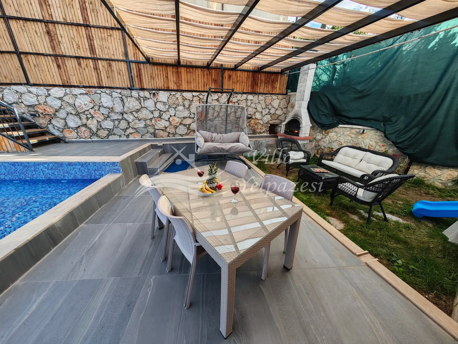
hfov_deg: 110.5
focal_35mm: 12
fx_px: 159
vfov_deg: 94.5
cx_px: 229
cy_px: 172
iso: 50
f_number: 1.8
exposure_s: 1/207
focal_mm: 2.03
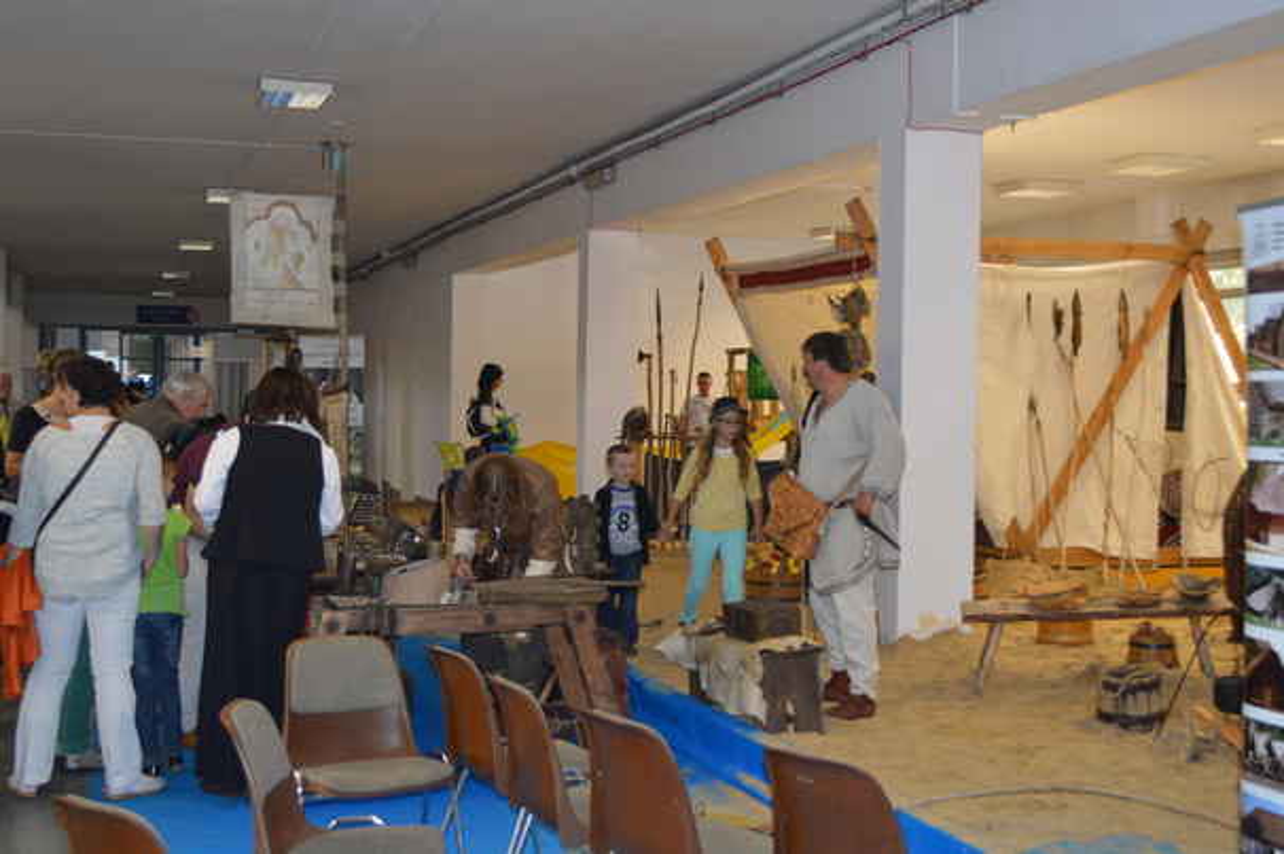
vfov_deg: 29.8
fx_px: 1604
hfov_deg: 43.6
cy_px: 427
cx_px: 642
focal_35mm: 45
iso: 720
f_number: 4.5
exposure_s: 1/60
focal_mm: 30
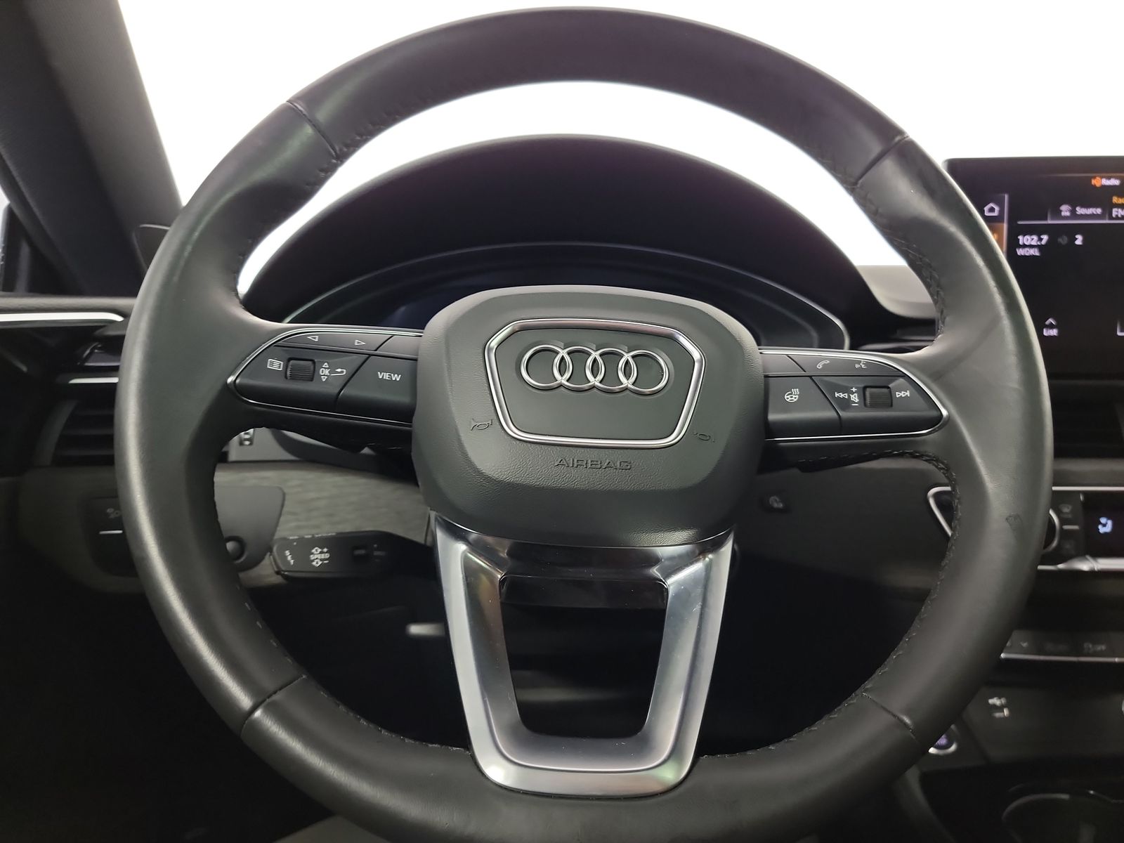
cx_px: 562
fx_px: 779
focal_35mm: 24
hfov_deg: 71.6
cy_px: 422
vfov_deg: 56.8
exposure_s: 1/24
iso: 800
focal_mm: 6.7
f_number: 1.8
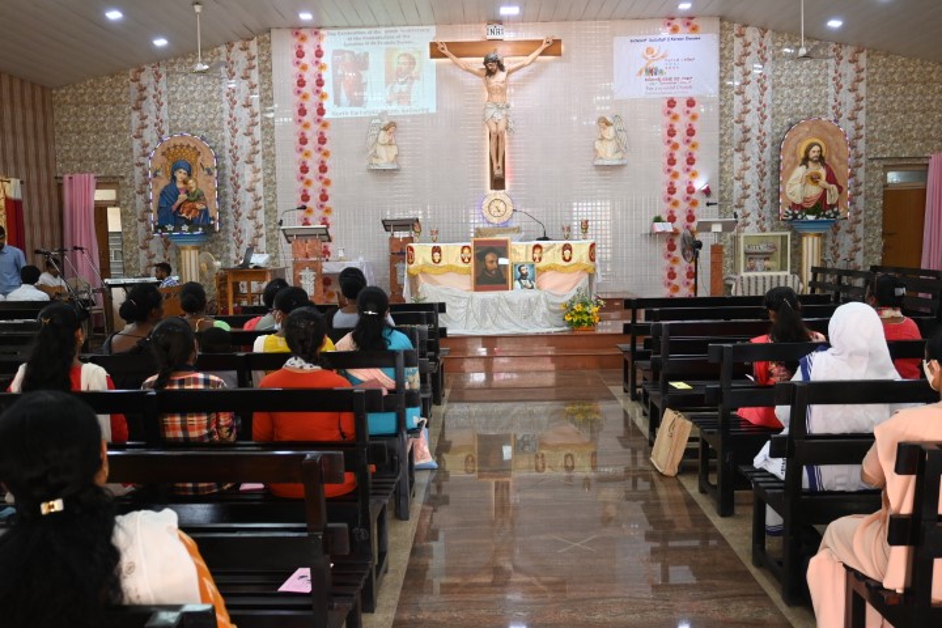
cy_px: 314
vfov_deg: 41.7
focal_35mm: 32
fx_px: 824
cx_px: 471
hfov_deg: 59.5
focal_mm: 21
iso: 1250
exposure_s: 1/125
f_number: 4
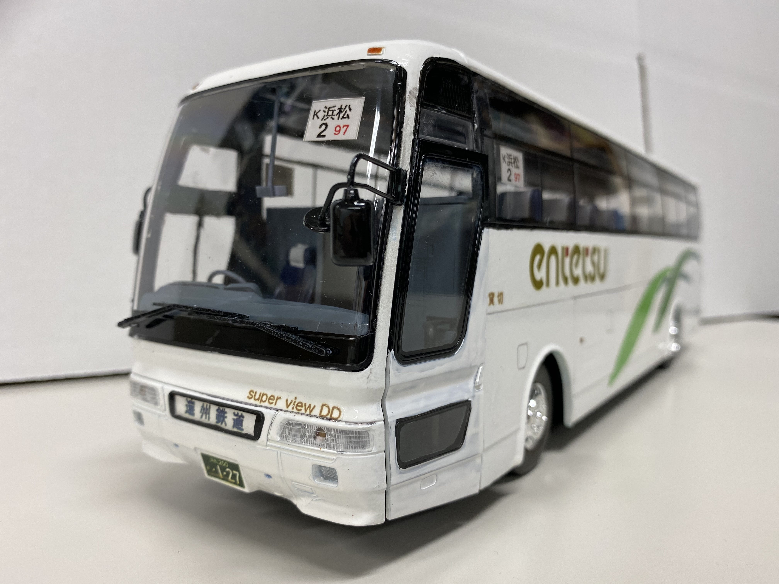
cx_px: 390
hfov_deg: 67.3
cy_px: 292
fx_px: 585
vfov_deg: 53.1
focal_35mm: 26
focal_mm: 4.25
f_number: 1.8
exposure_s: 1/60
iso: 64
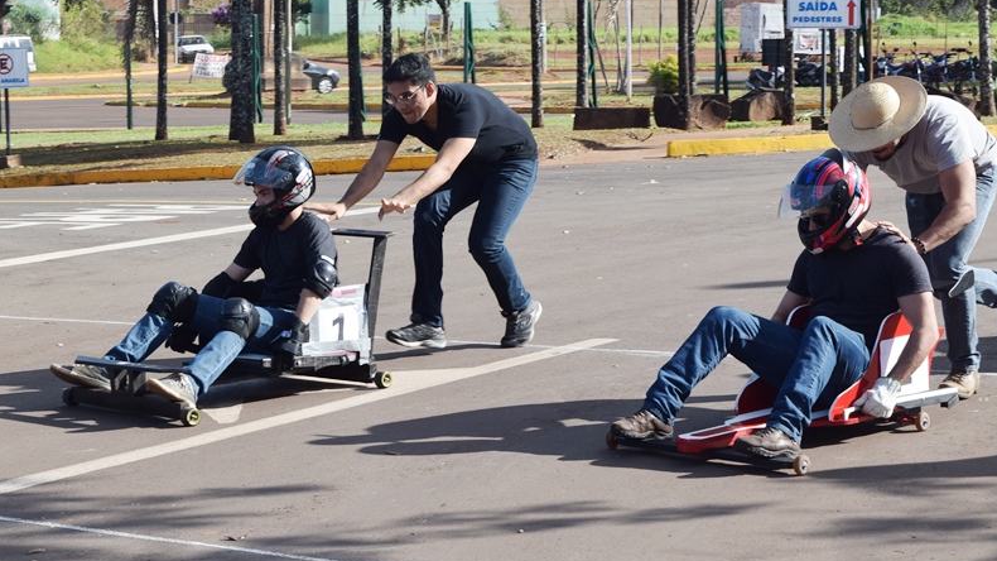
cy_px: 258
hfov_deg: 24.3
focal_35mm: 88
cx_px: 504
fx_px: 2314
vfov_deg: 13.8
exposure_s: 1/320
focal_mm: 55
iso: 200
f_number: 9
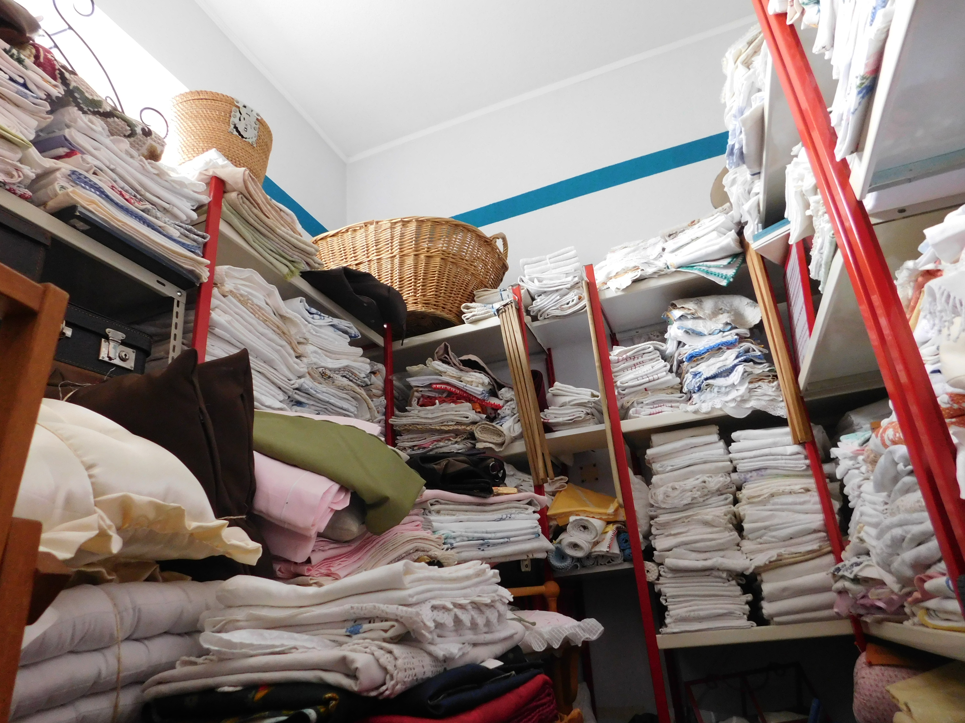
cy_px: 362
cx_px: 482
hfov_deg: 73.9
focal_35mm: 23
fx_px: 641
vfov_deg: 58.9
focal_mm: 4
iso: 400
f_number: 3
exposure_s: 1/25
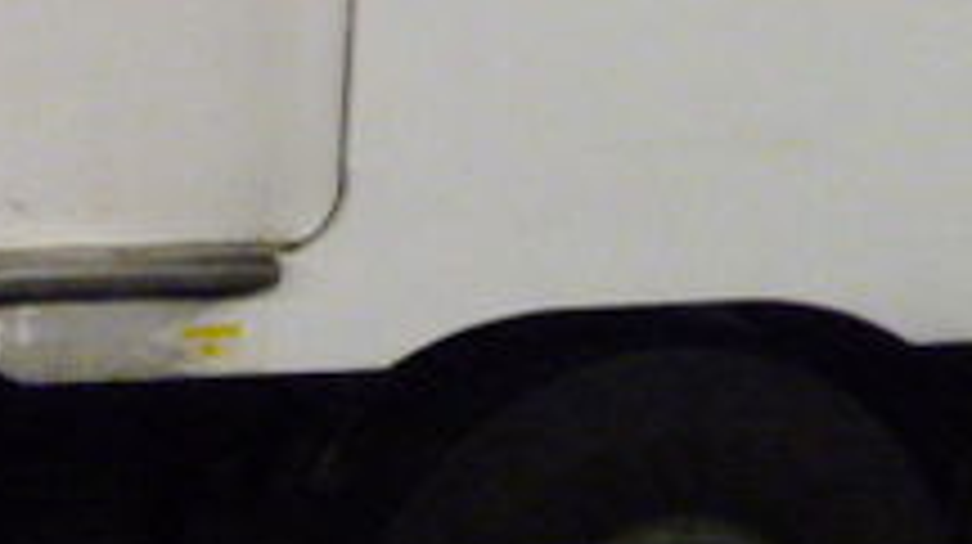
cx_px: -9
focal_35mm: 128
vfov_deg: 9.4
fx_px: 3296
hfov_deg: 16.4
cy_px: -25
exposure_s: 1/50
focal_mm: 7
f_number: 3.2
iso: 800
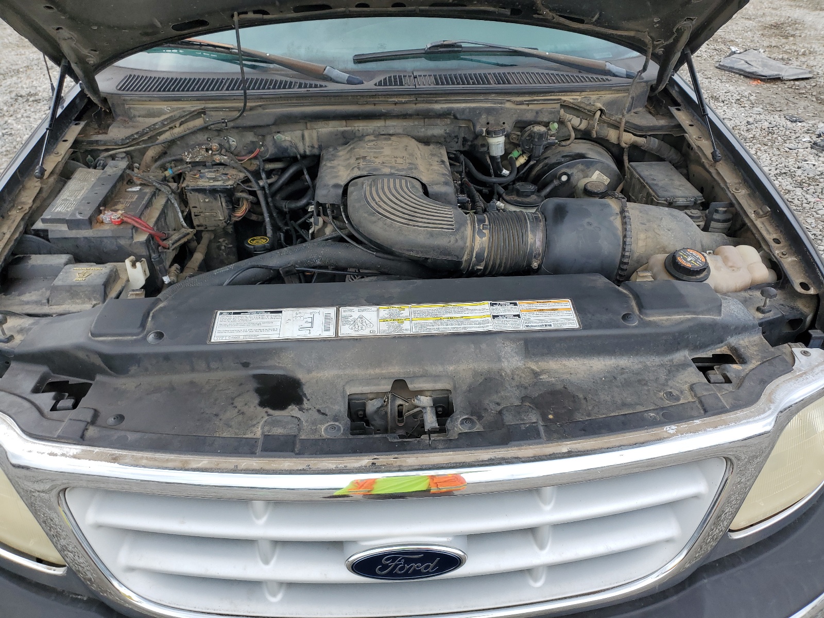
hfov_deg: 67.3
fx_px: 619
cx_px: 412
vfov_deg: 53.1
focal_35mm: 26
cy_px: 309
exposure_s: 1/588
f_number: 1.5
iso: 50
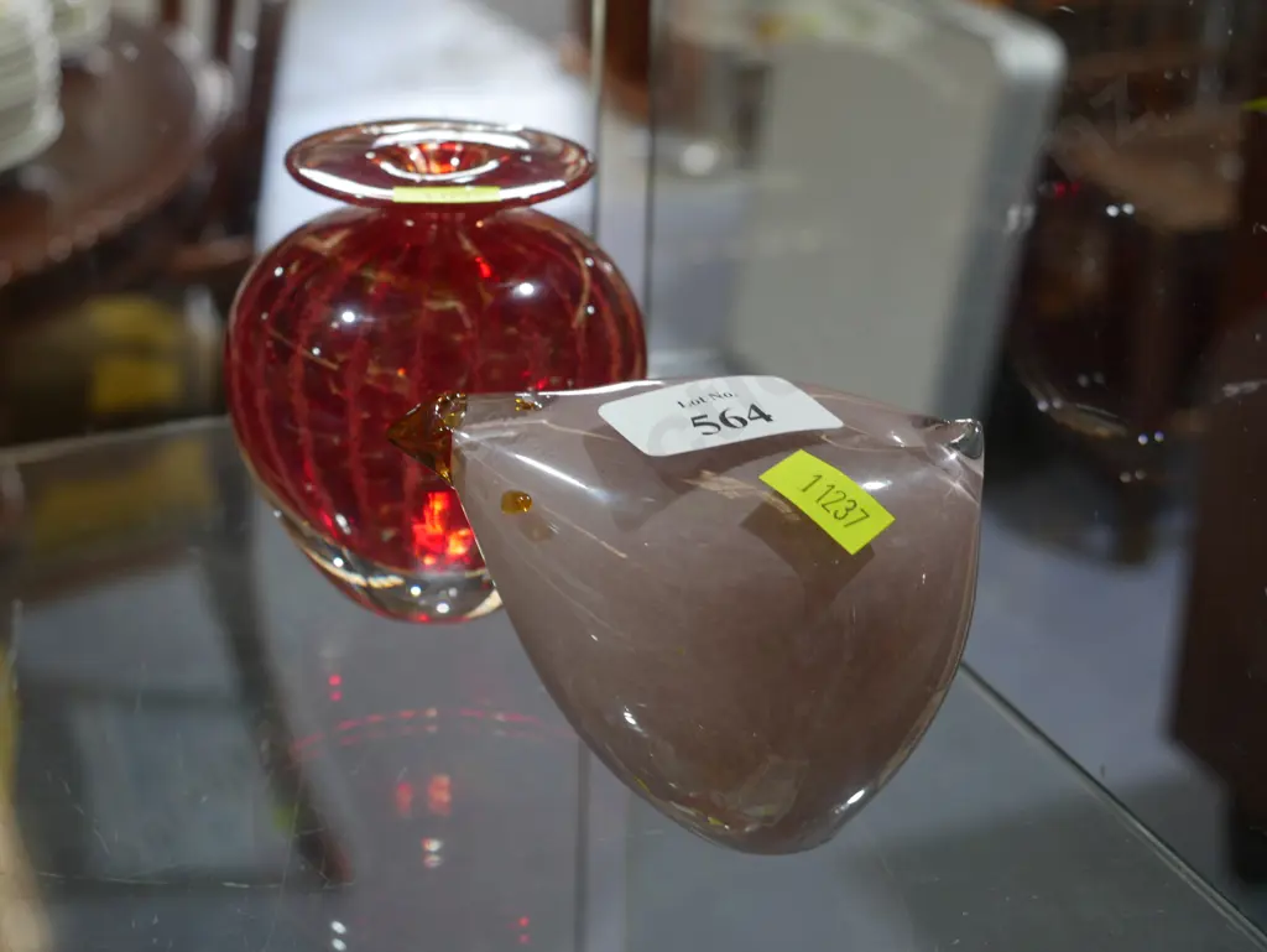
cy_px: 476
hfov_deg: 32.2
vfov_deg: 24.4
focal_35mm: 60
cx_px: 634
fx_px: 2197
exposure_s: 1/60
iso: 400
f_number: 5.4
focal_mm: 30
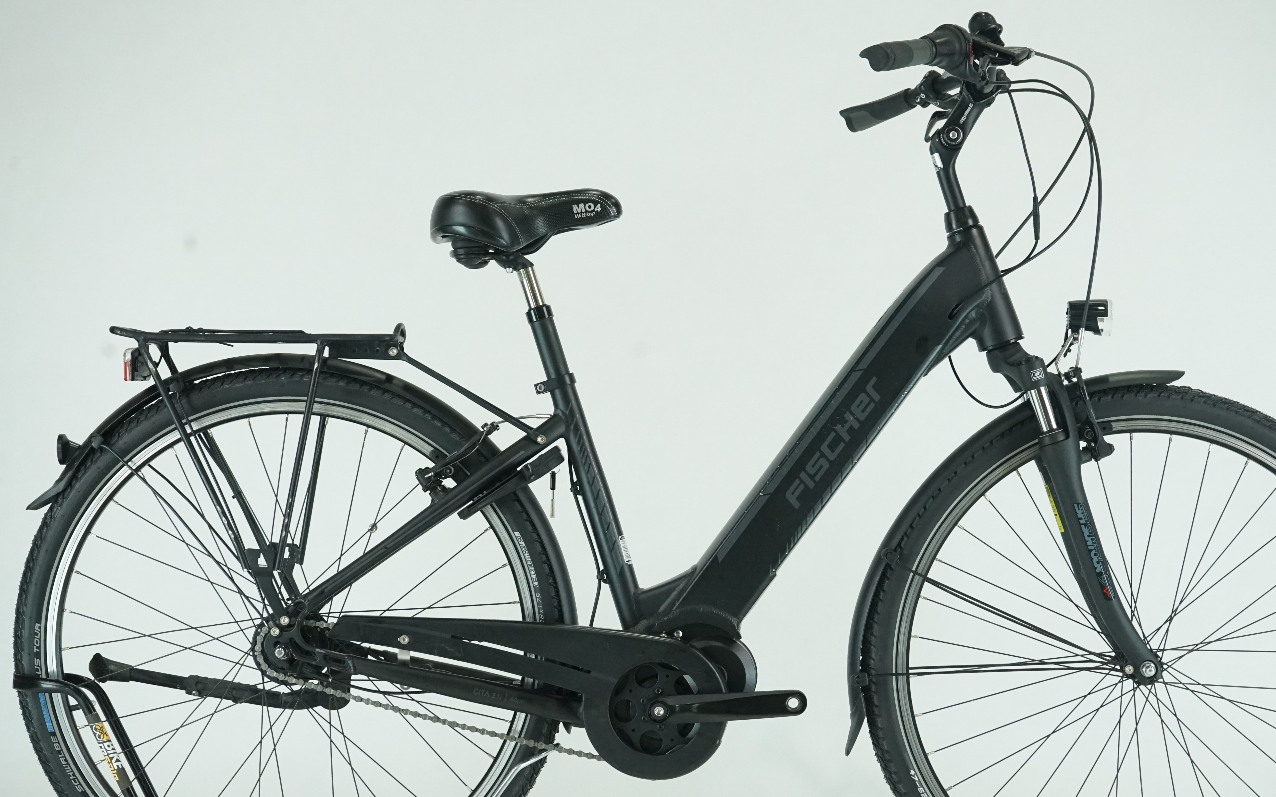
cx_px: 706
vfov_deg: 17.6
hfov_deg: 27.8
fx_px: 2573
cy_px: 473
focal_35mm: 74
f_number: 8
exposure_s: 1/200
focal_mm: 63
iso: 2500
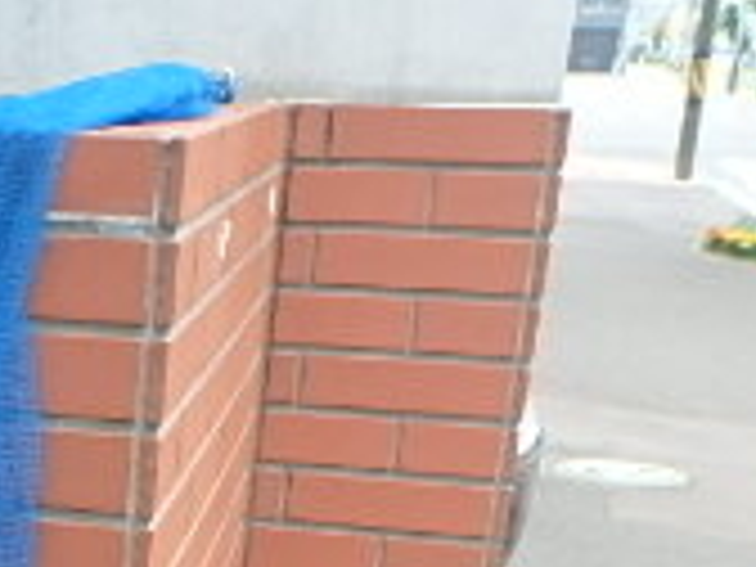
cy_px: 752
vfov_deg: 17.2
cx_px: -333
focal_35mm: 80
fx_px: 1747
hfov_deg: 21.1
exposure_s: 1/80
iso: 125
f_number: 3.5
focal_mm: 3.7
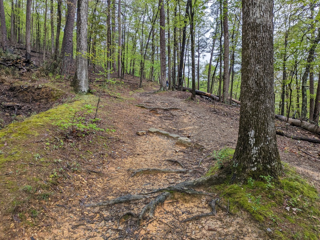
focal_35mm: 25
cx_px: 160
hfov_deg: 69.4
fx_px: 231
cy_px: 120
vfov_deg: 54.9
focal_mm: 5.43
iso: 40
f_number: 1.89
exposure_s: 1/406
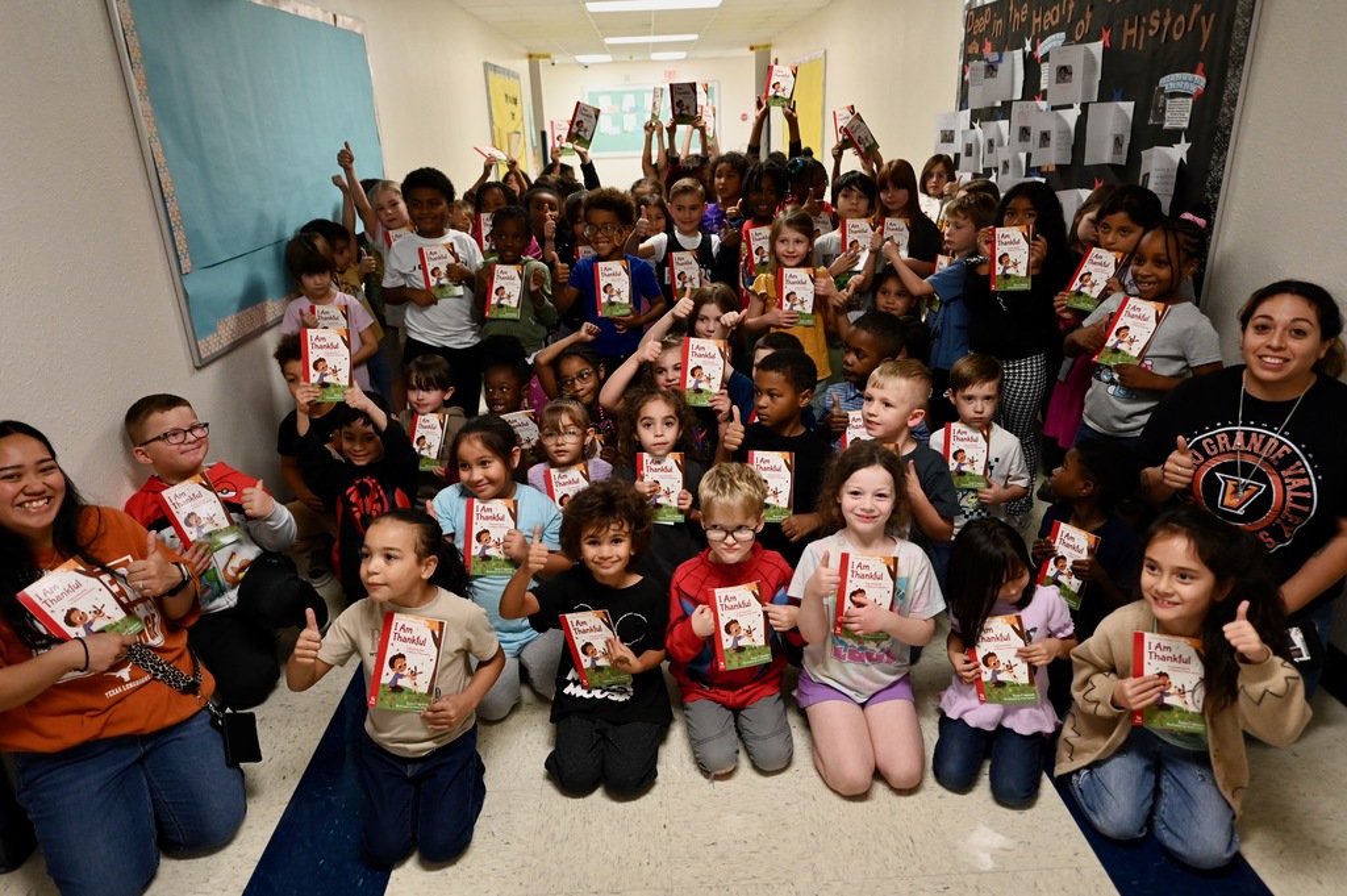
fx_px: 860
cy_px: 448
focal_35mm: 23
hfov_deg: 76.1
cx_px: 674
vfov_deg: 55.0
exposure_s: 1/250
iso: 2000
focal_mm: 23
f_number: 2.8
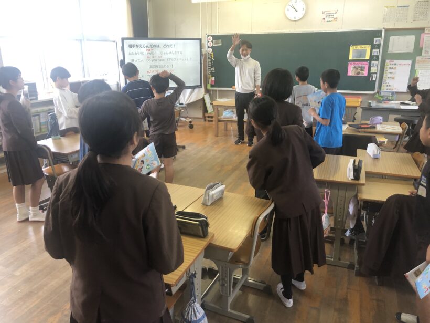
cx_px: 215
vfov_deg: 49.7
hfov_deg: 63.4
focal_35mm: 28
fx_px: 348
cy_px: 162
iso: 160
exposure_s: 1/120
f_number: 1.8
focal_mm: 3.99
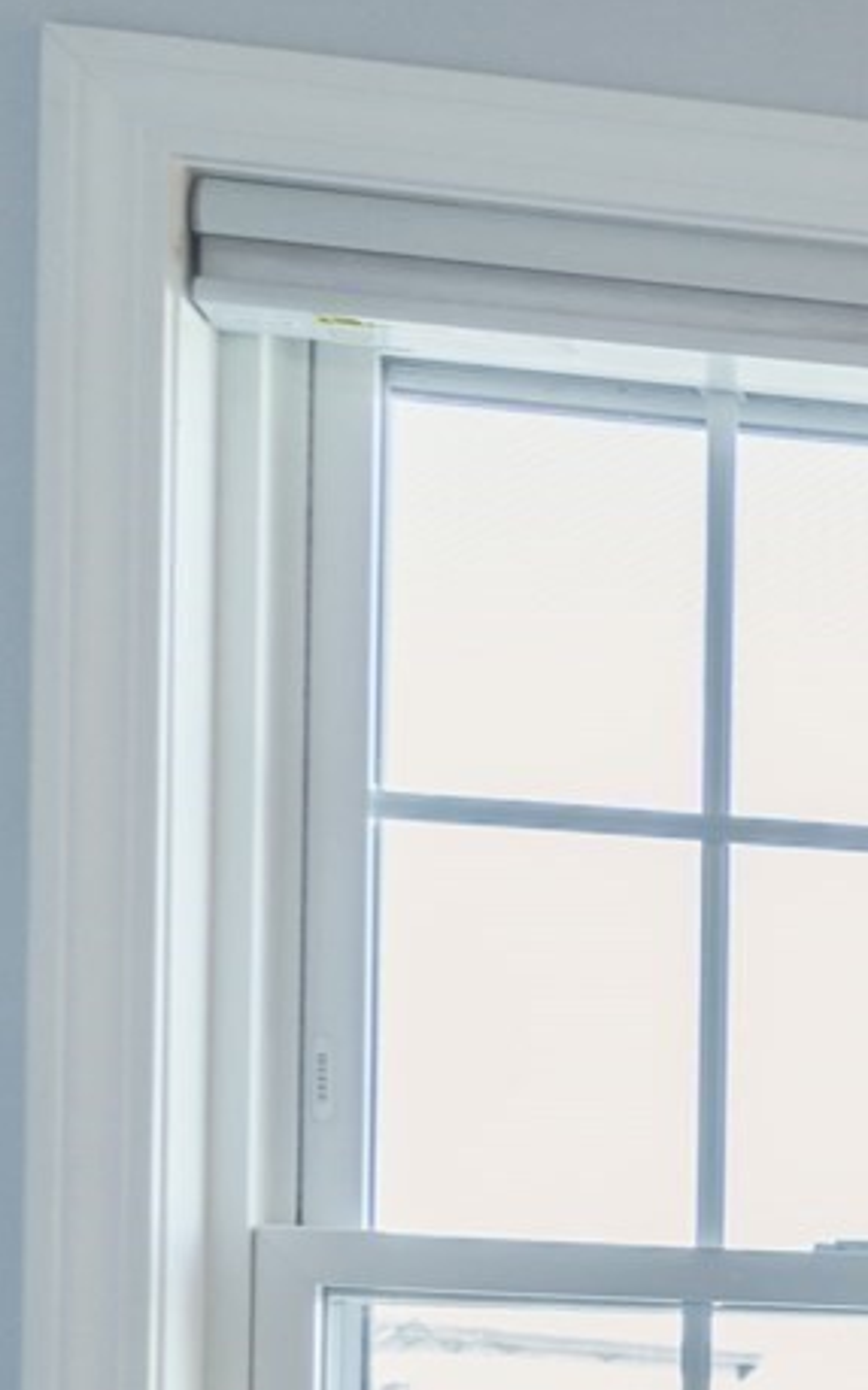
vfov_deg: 23.0
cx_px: 2206
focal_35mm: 82
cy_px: 1710
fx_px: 3106
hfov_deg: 12.1
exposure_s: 1/30
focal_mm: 12
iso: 200
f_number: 5
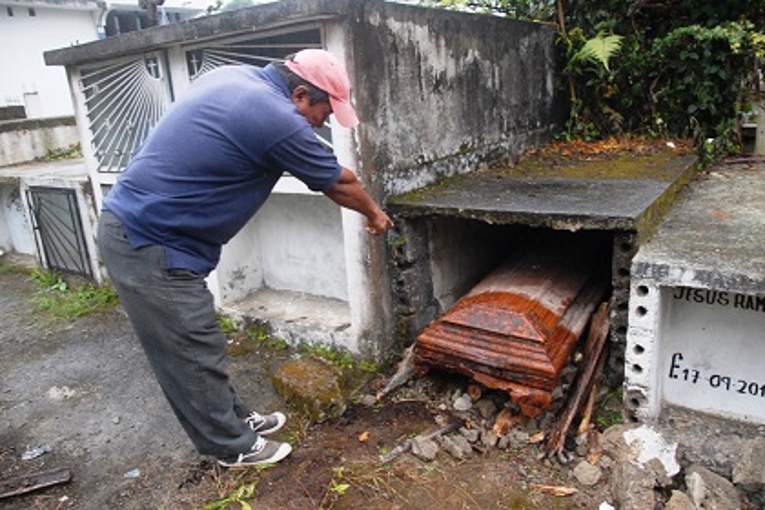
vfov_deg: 47.9
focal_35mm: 27
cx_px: 382
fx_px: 574
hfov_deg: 67.4
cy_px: 255
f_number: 3.5
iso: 400
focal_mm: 18
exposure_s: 1/250
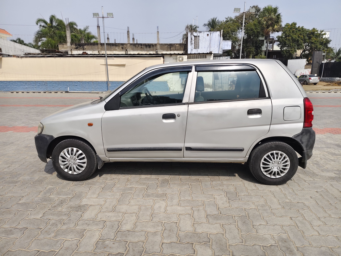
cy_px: 128
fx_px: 227
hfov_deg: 73.9
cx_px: 170
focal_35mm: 23
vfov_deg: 58.9
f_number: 1.88
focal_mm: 5.56
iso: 50
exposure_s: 1/3247
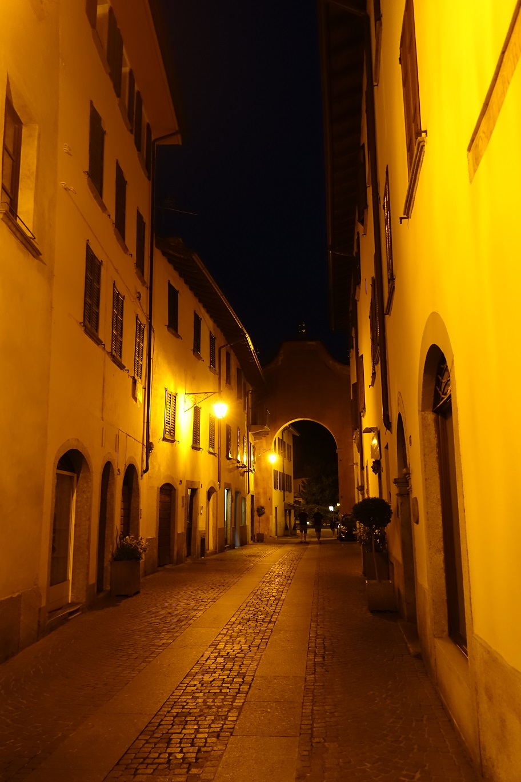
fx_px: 629
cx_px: 260
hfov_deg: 45.0
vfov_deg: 63.7
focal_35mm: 29
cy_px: 391
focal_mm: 10.81
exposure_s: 1/13
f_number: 2.5
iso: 800
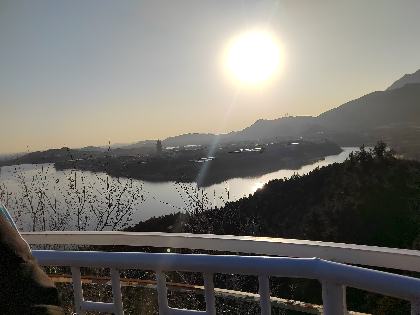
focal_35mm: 23
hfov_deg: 73.9
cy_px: 158
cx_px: 210
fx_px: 279
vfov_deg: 58.9
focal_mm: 5.52
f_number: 1.9
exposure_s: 1/3054
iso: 100
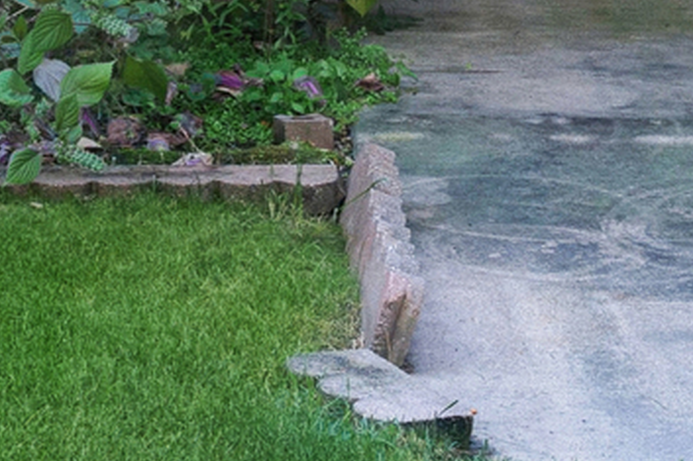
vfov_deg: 8.0
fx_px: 3098
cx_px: 142
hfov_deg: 12.7
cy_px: -579
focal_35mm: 161
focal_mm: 35
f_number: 8
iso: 320
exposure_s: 1/160
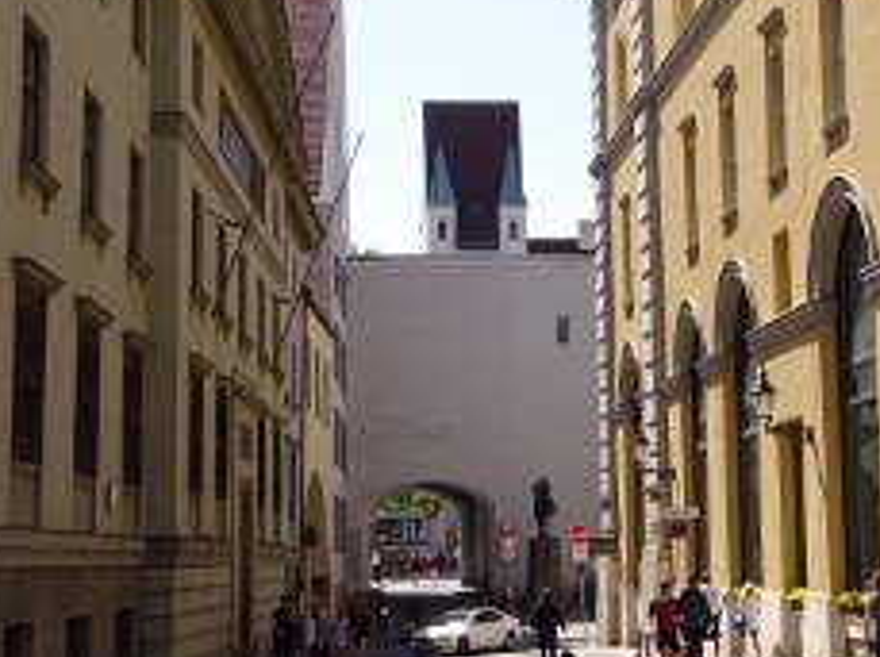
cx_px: 553
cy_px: 304
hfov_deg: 27.7
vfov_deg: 21.0
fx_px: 1777
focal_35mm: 70
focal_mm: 6.8
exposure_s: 1/500
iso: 80
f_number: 4
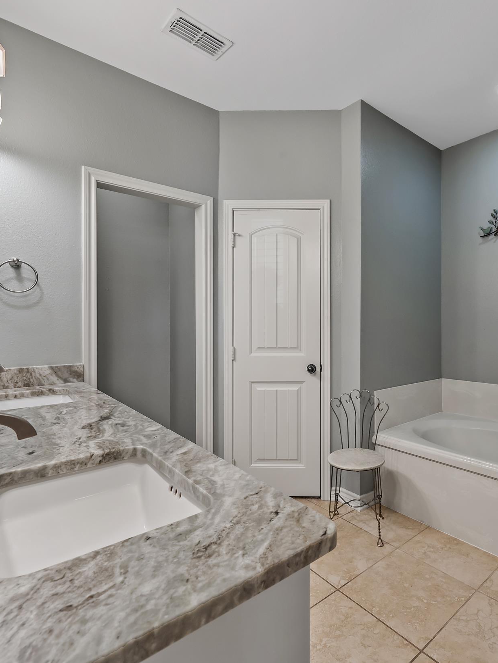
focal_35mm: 19
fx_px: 364
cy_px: 333
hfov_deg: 66.4
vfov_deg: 84.7
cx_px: 342
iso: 800
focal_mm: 13
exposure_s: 1/13
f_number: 8
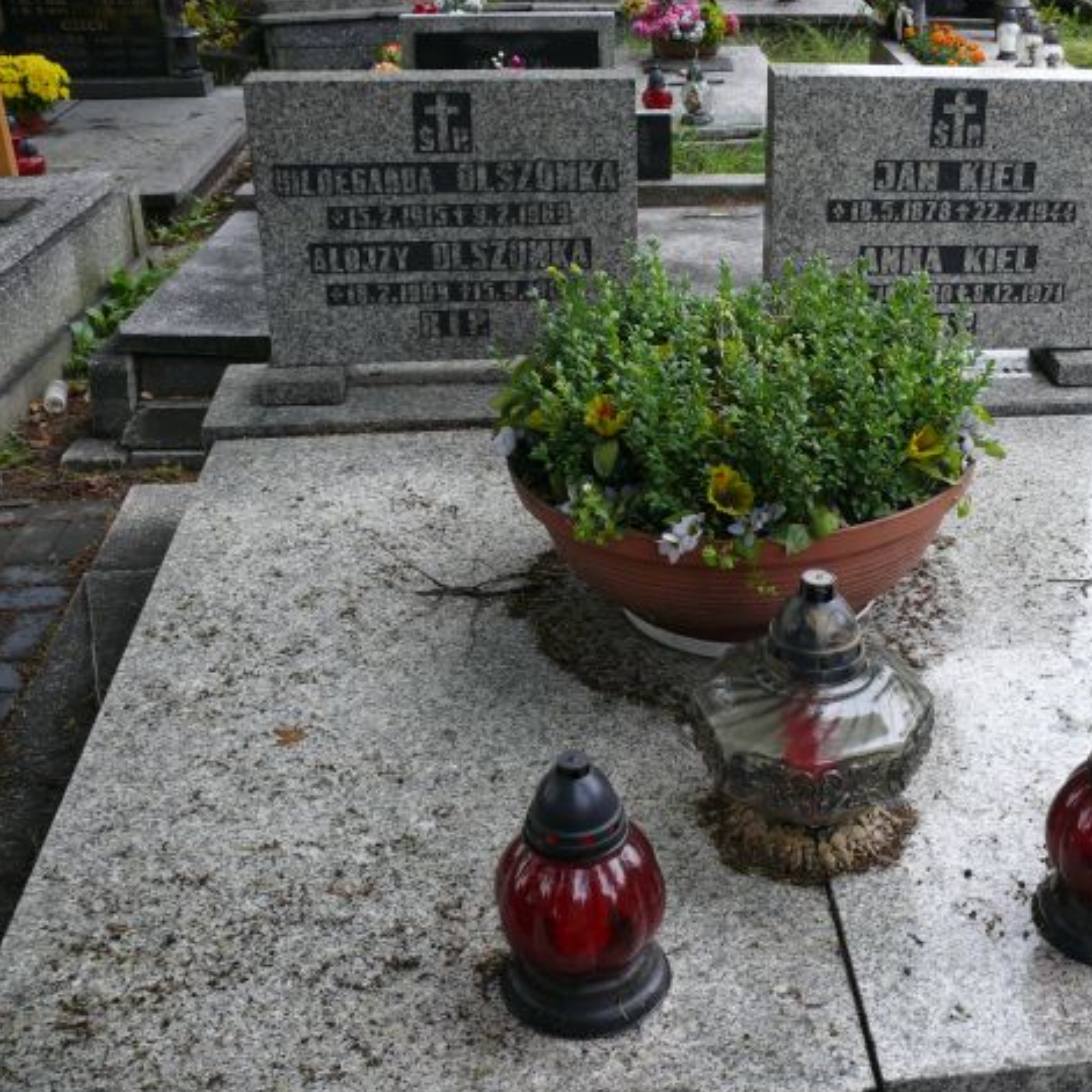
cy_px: 547
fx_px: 1499
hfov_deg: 39.5
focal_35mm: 42
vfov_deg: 40.0
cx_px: 735
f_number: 3.2
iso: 100
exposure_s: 1/100
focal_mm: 7.4
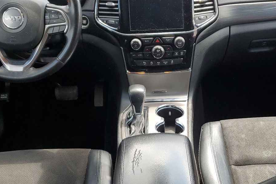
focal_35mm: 48
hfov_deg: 41.0
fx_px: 368
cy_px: 119
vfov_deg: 28.0
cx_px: 160
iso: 50
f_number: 1.5
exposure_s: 1/169
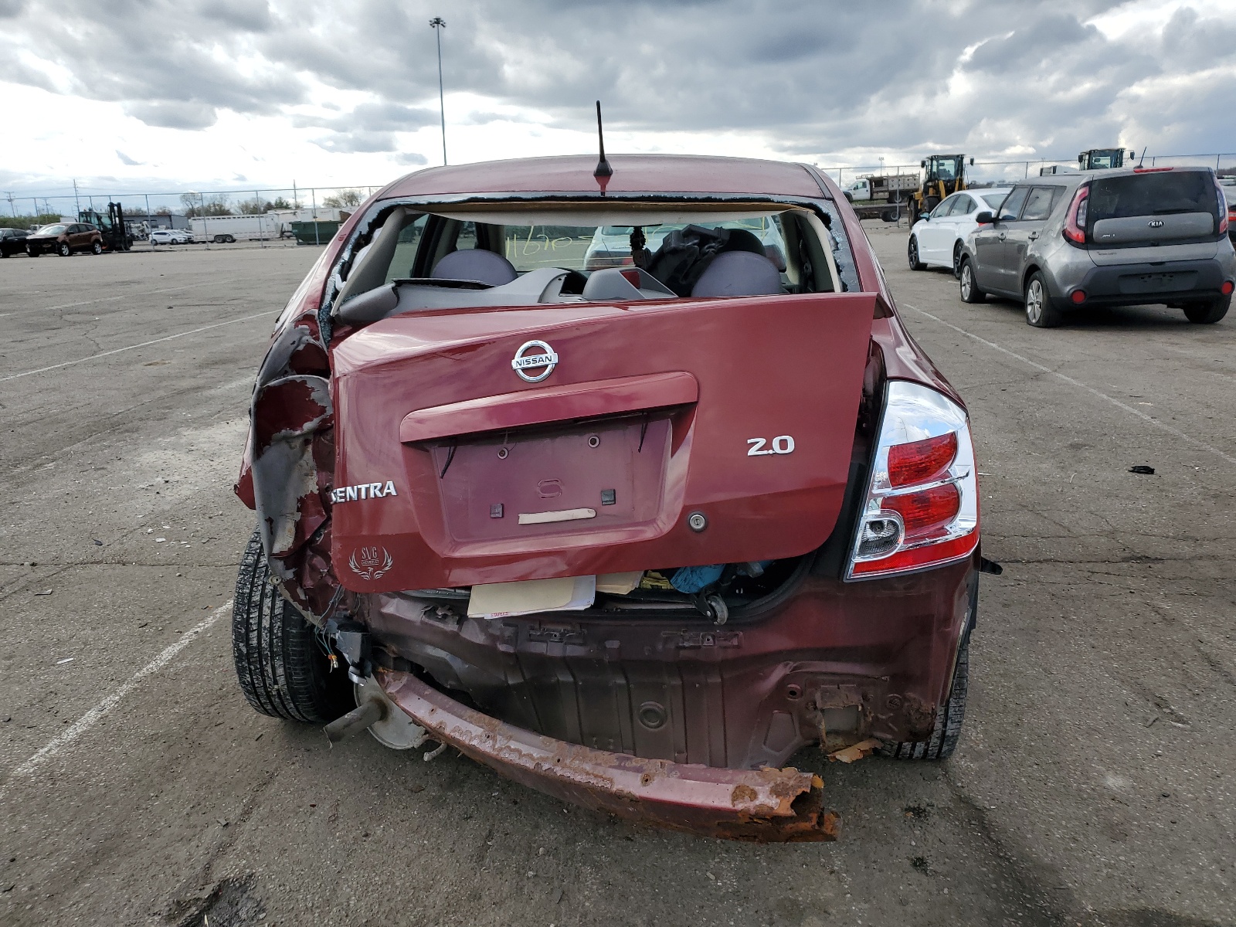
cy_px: 464
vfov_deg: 53.1
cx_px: 618
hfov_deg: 67.3
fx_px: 928
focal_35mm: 26
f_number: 1.5
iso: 50
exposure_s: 1/2500
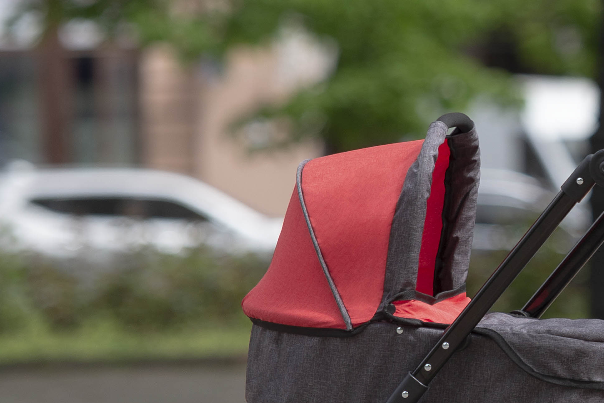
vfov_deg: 3.6
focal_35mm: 380
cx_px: 935
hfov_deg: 5.4
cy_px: 224
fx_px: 6378
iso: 125
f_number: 2.8
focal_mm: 122
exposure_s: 1/1250
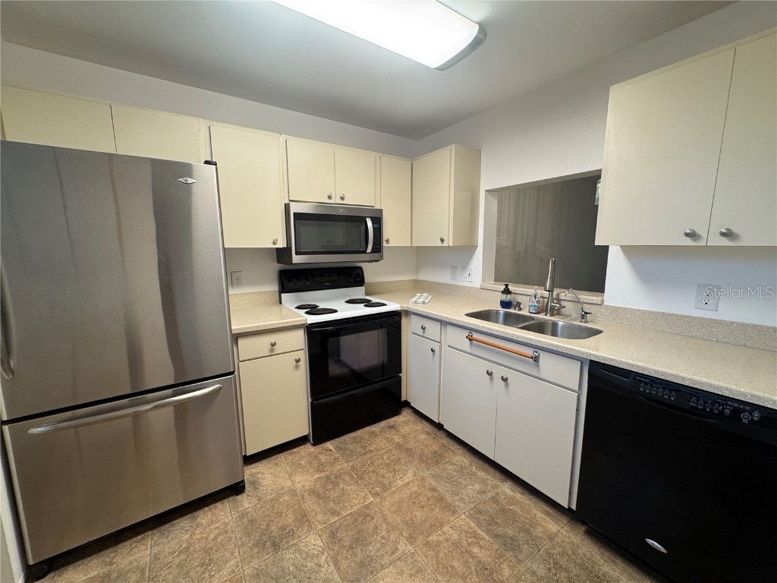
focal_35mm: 14
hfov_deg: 102.1
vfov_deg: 85.7
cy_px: 292
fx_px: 314
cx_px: 388
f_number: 2.2
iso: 200
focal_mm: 2.22
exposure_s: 1/120
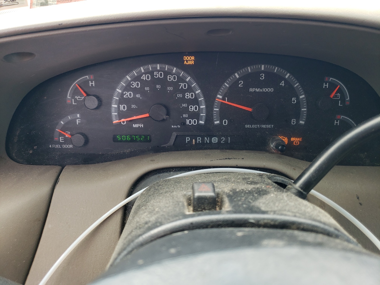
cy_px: 142
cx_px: 190
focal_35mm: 26
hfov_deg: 67.3
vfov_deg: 53.1
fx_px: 285
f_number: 1.5
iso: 50
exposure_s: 1/135
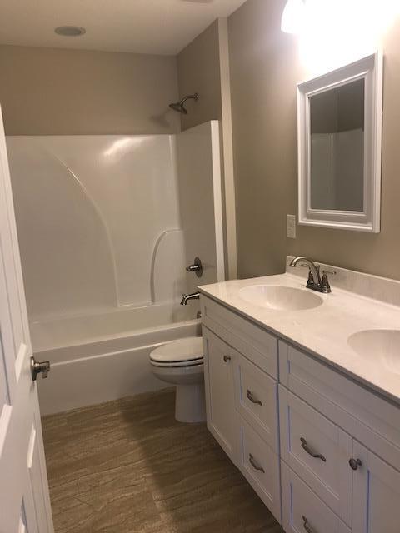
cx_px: 200
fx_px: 431
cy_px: 266
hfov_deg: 49.7
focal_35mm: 28
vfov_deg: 63.4
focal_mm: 3.99
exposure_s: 1/60
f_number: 1.8
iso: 25
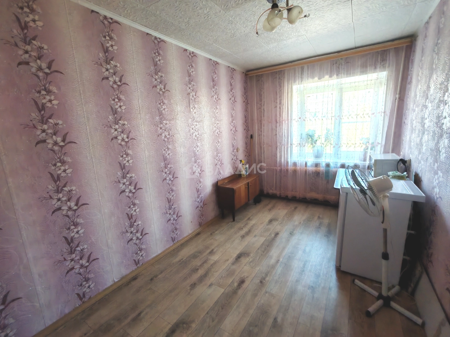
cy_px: 168
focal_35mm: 16
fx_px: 208
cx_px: 225
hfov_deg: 94.5
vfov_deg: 78.1
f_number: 2.2
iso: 80
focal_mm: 1.96
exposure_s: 1/33
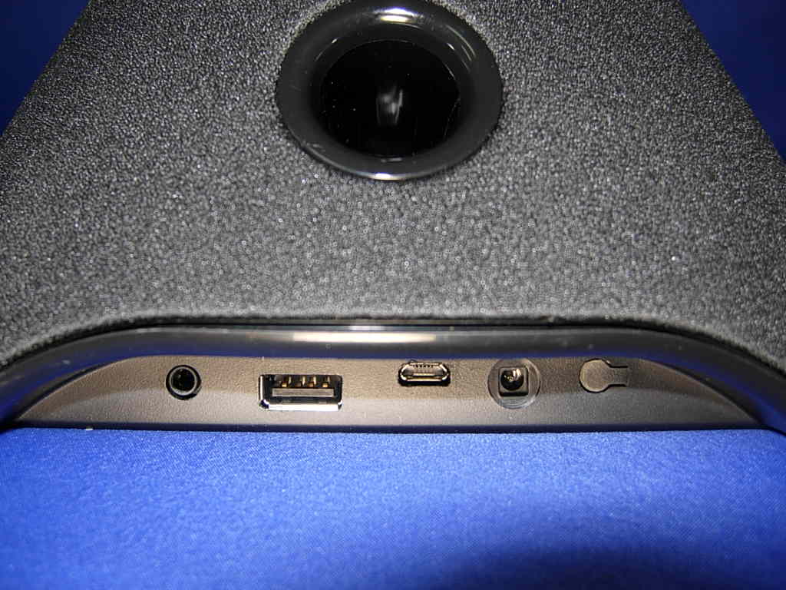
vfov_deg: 39.7
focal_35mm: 36
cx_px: 393
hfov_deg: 51.4
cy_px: 295
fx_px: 817
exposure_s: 1/45.2
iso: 50
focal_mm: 7.5
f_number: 2.7
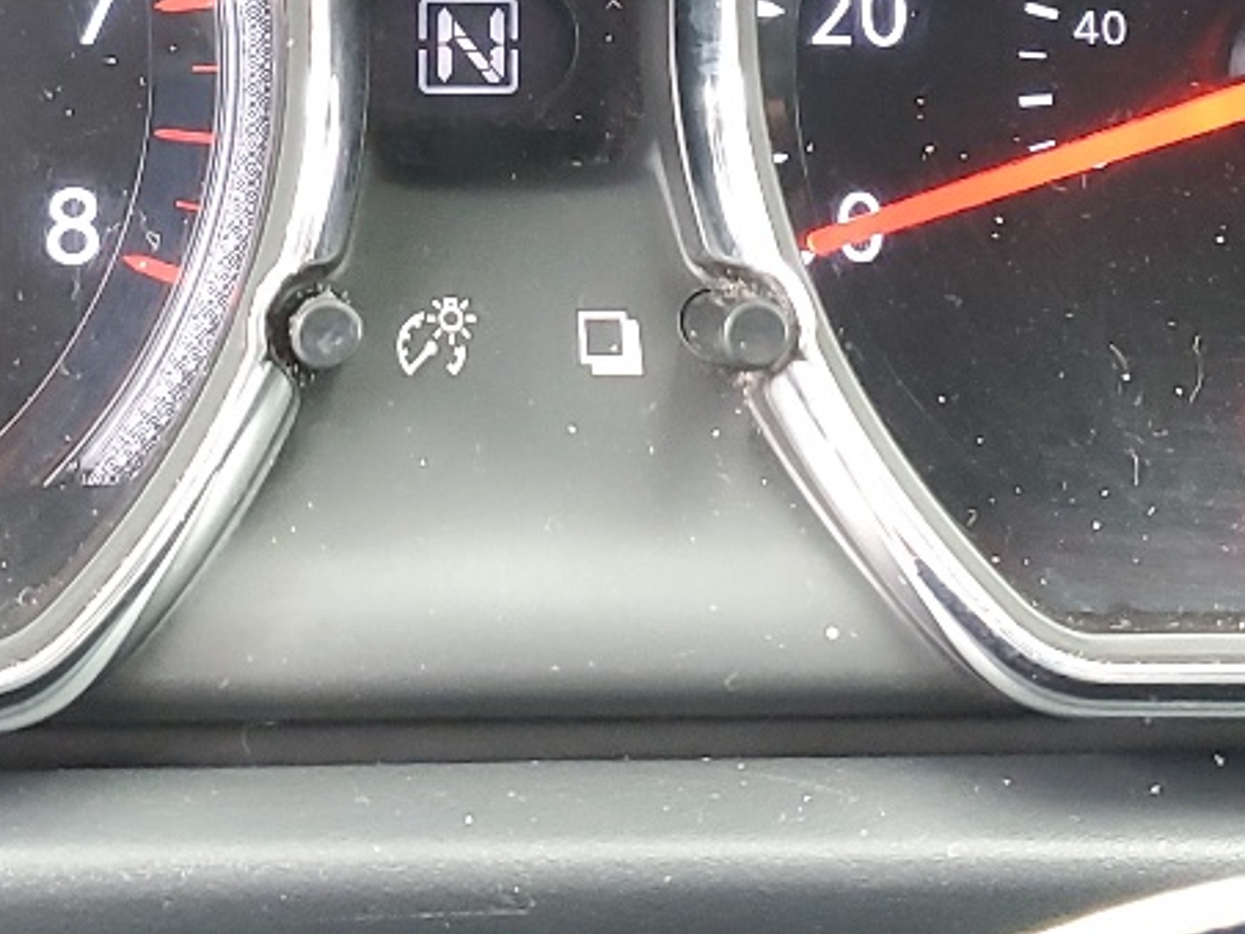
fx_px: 3309
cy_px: -190
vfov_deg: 15.5
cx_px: 452
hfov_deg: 21.3
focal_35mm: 92
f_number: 1.5
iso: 192
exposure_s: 1/60.2
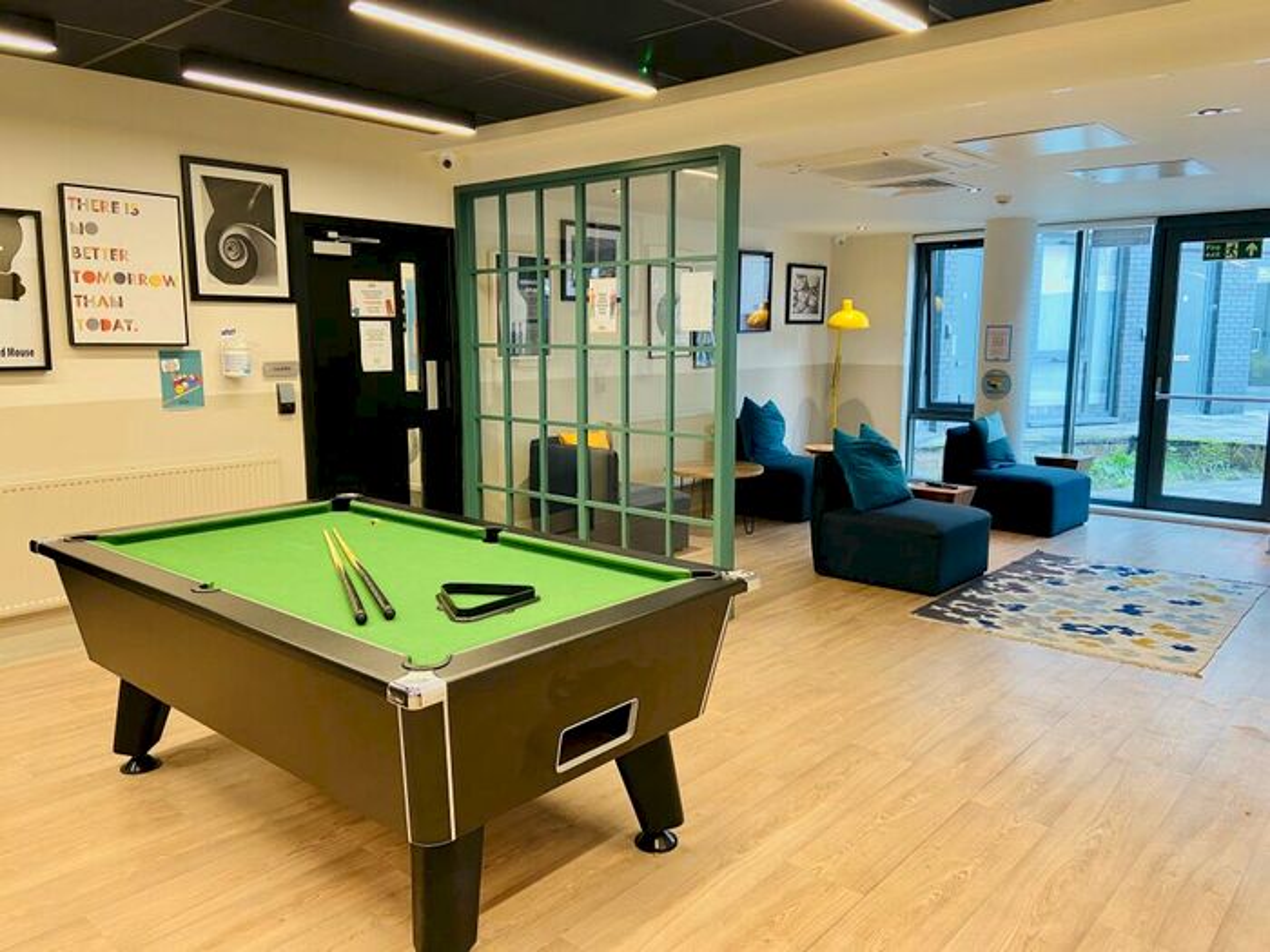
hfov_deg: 67.3
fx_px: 954
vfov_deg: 53.1
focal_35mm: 26
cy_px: 476
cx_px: 635
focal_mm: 4.25
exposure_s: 1/50
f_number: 1.8
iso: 100
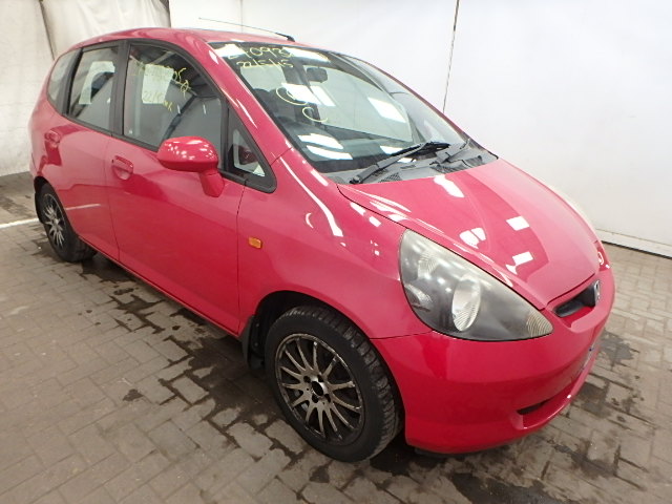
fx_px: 408
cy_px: 252
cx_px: 336
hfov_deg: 79.0
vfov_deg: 63.4
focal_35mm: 21
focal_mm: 3.7
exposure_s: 1/40
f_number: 3.5
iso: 400
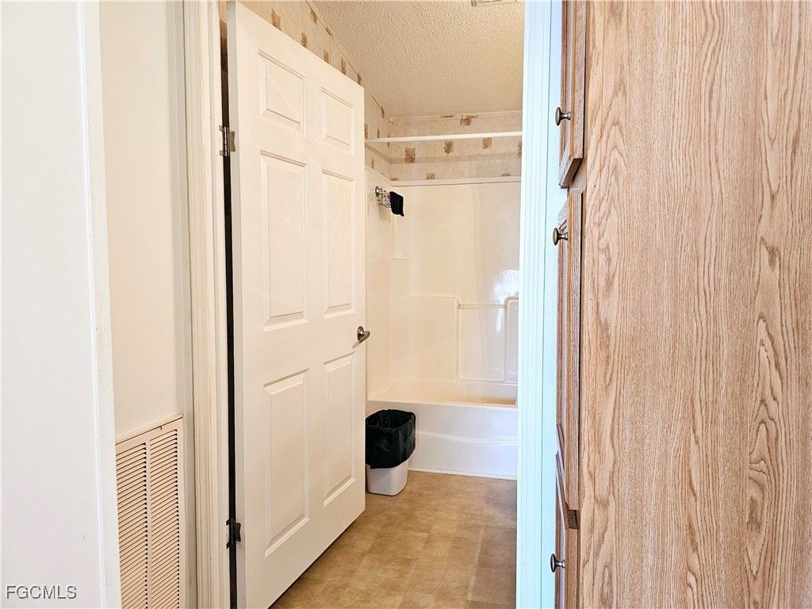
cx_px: 406
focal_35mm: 23
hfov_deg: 73.9
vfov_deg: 58.9
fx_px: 540
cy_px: 304
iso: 400
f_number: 1.7
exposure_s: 1/120
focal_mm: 6.3
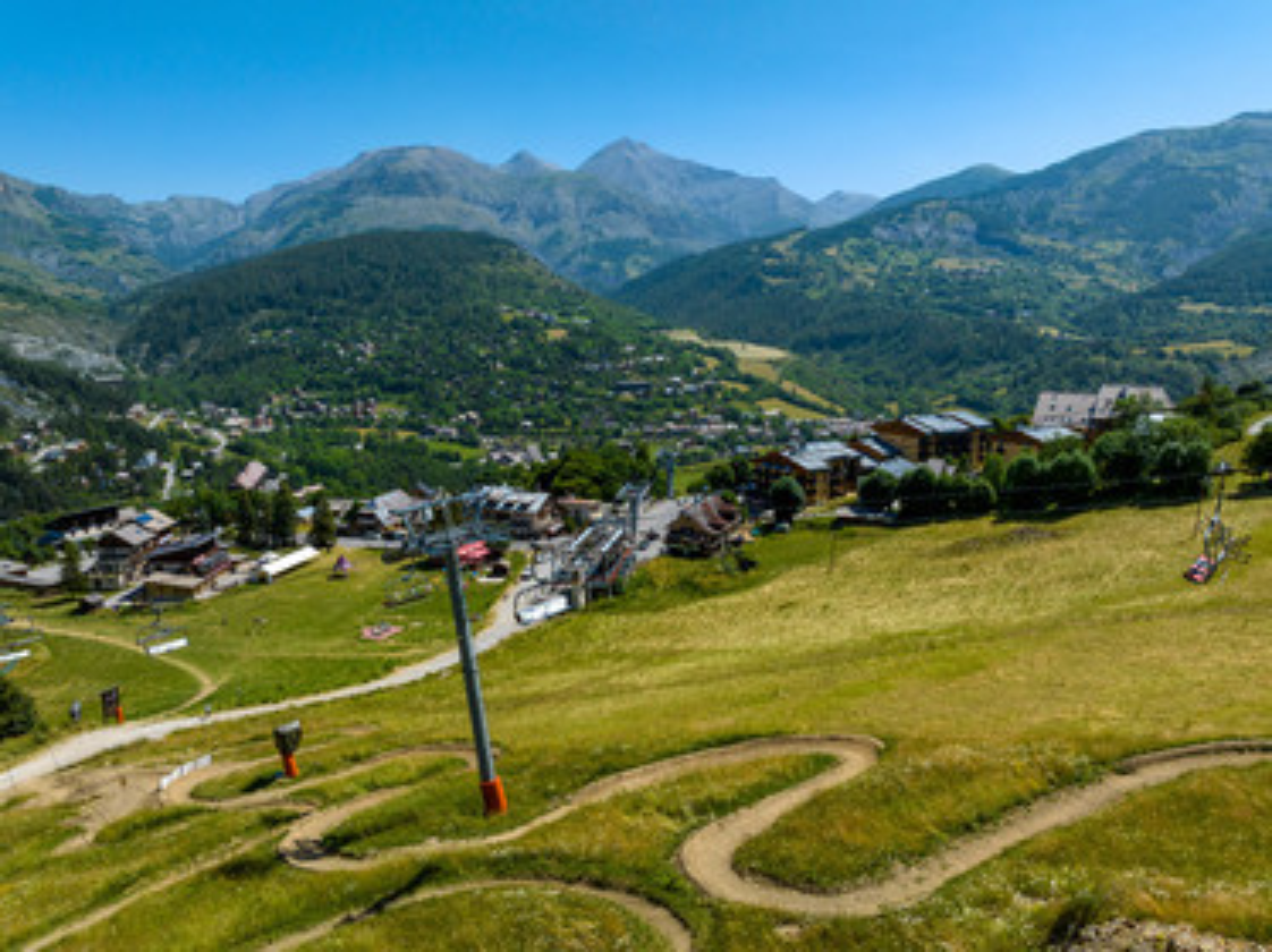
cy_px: 476
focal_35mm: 24
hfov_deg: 71.6
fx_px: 881
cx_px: 636
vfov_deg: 56.8
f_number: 9
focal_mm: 12.3
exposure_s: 1/240
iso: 100
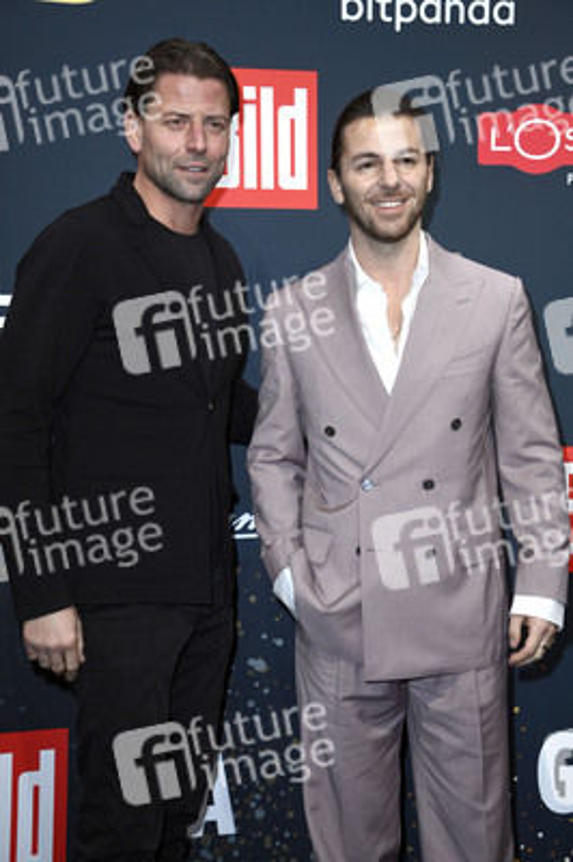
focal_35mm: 58
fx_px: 1387
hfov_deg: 23.3
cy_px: 431
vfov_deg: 34.5
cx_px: 286
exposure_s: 1/250
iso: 320
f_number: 5.6
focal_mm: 58
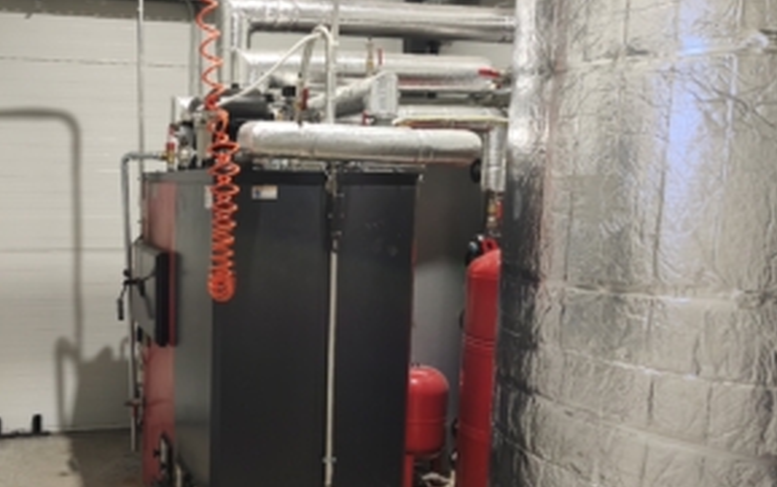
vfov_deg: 33.5
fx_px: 805
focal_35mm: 38
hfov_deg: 49.7
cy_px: 301
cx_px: 204
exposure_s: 1/50
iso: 400
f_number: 1.65
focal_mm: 6.18
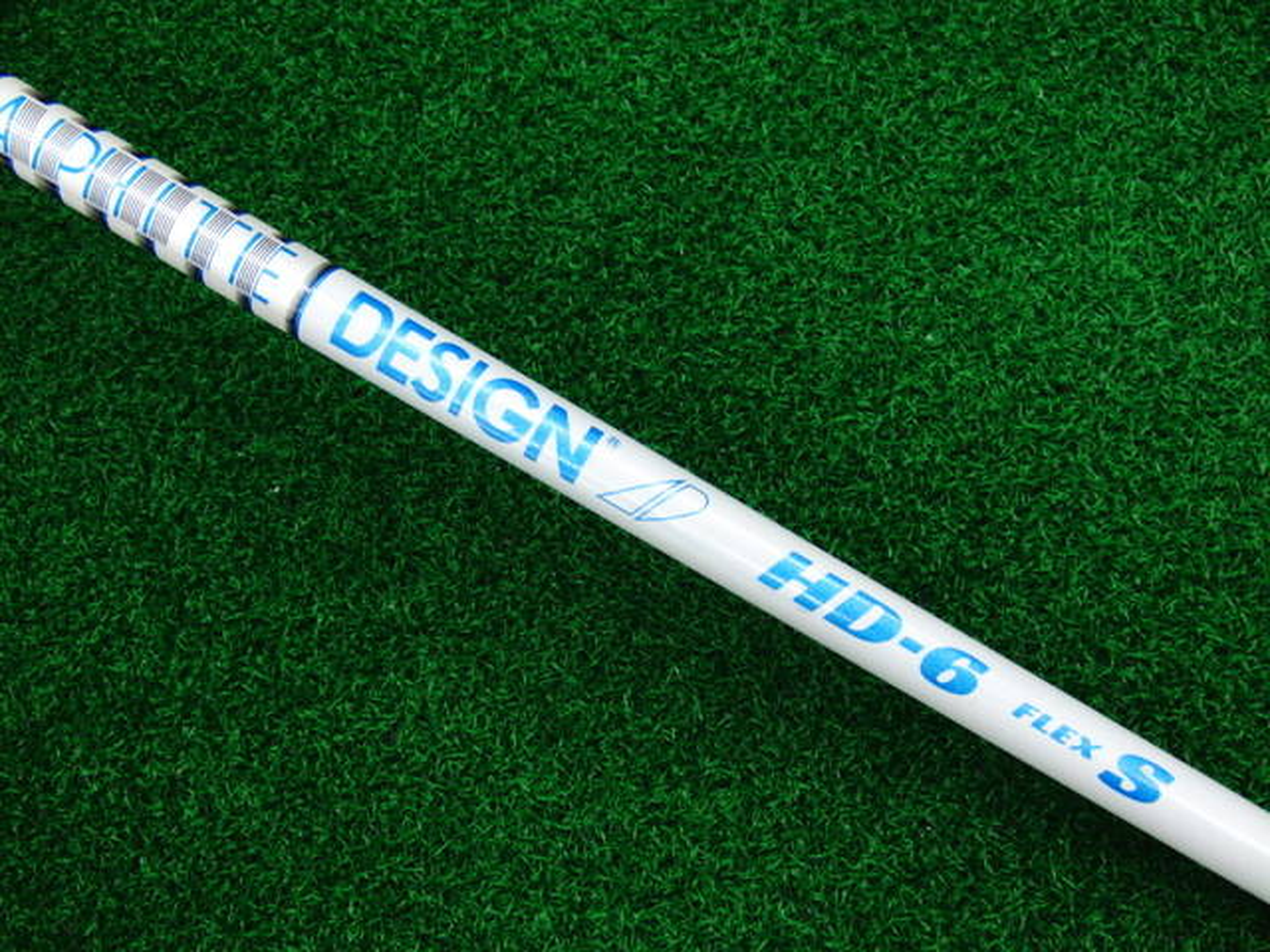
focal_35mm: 37
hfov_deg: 50.1
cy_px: 476
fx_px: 1357
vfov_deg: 38.7
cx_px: 635
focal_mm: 6.42
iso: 400
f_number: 3.6
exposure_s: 1/60
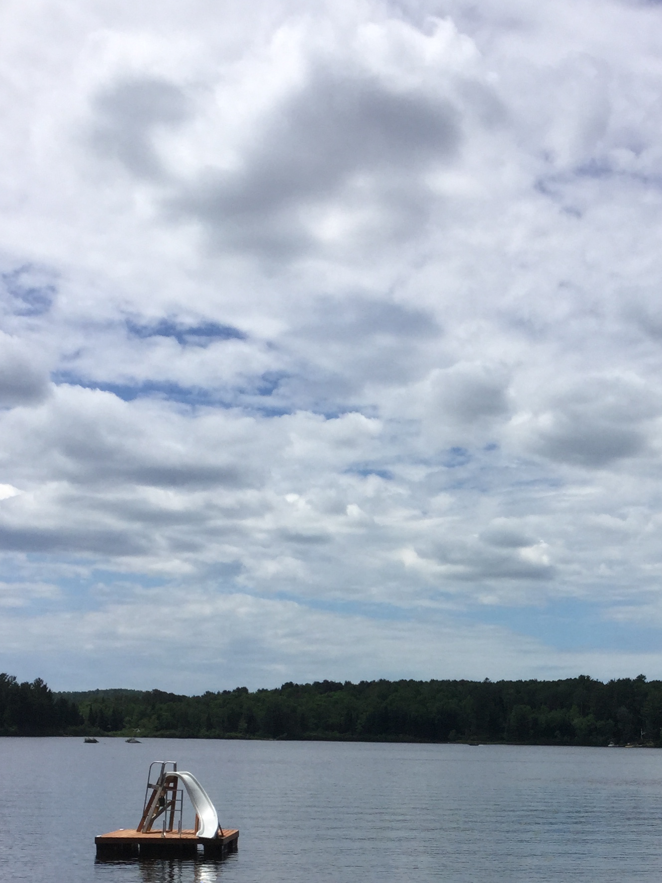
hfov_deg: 25.5
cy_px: 748
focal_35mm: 57
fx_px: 1454
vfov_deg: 32.5
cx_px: 466
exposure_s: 1/2632
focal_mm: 3.3
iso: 25
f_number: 2.4
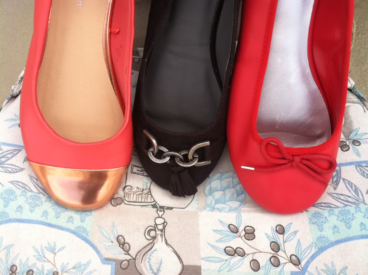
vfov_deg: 40.6
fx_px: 371
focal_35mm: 35
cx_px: 184
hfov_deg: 52.7
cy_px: 138
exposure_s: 1/337
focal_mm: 3.85
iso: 80
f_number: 2.8
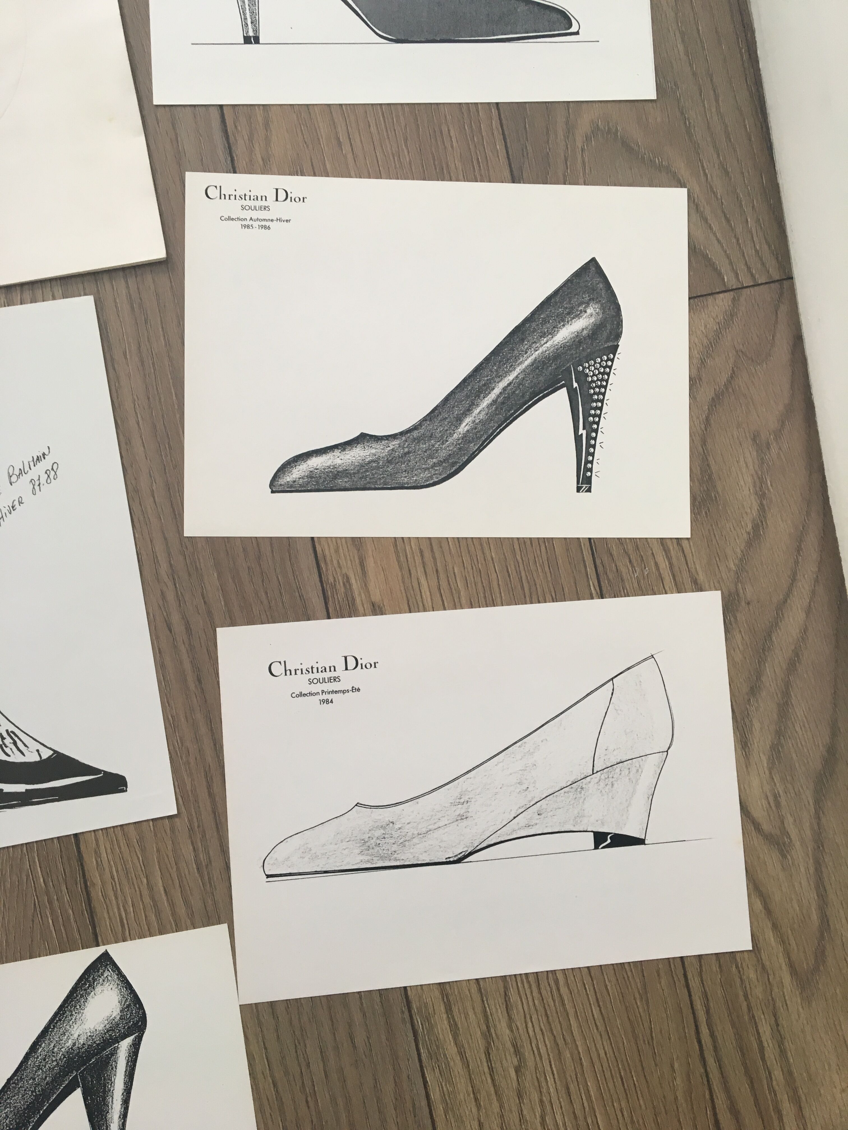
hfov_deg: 48.2
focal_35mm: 29
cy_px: 565
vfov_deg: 61.7
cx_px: 424
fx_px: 947
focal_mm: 4.15
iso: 80
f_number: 2.2
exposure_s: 1/33
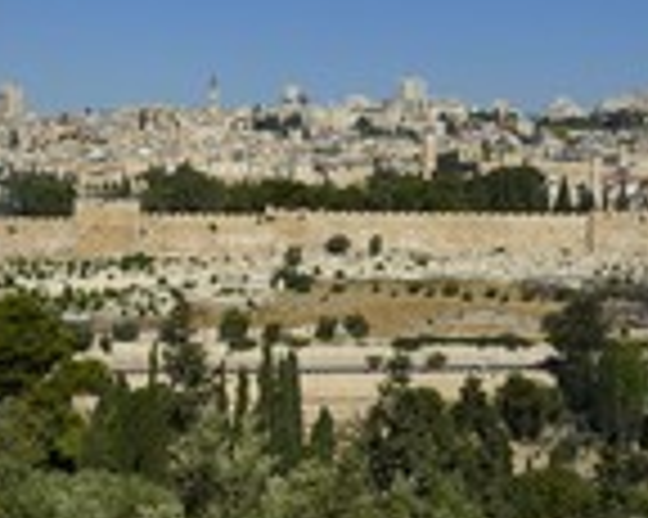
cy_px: 225
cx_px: 14
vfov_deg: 16.0
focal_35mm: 96
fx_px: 1840
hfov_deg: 19.4
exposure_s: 1/200
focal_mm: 35
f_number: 16
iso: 200
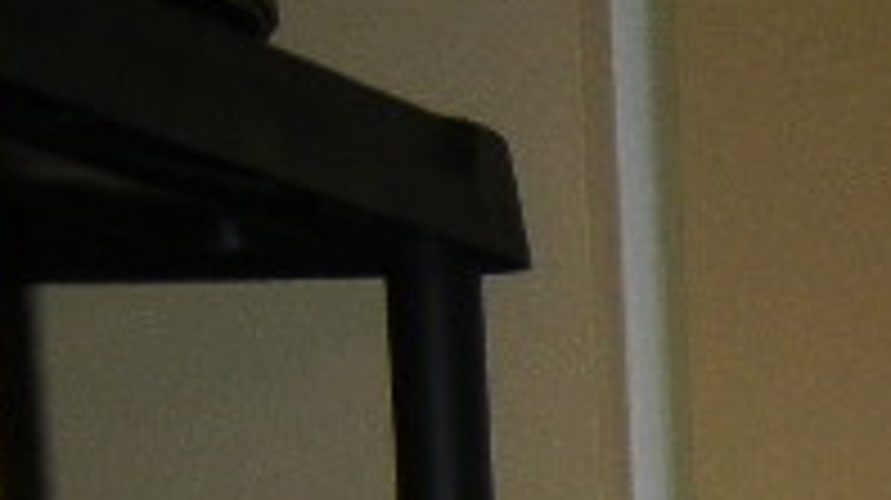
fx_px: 3990
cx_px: 2110
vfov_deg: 6.6
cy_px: 1455
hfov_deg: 10.9
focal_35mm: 169
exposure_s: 1/30
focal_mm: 5.4
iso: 200
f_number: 3.5
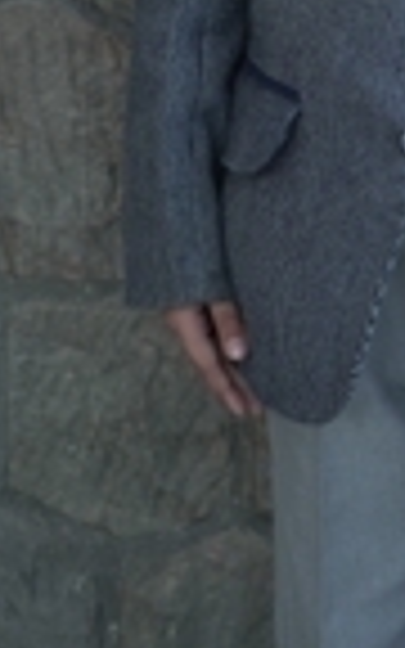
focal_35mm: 174
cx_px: 515
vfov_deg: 11.6
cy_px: -302
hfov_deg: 7.5
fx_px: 3073
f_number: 7.1
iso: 400
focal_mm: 55
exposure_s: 1/125
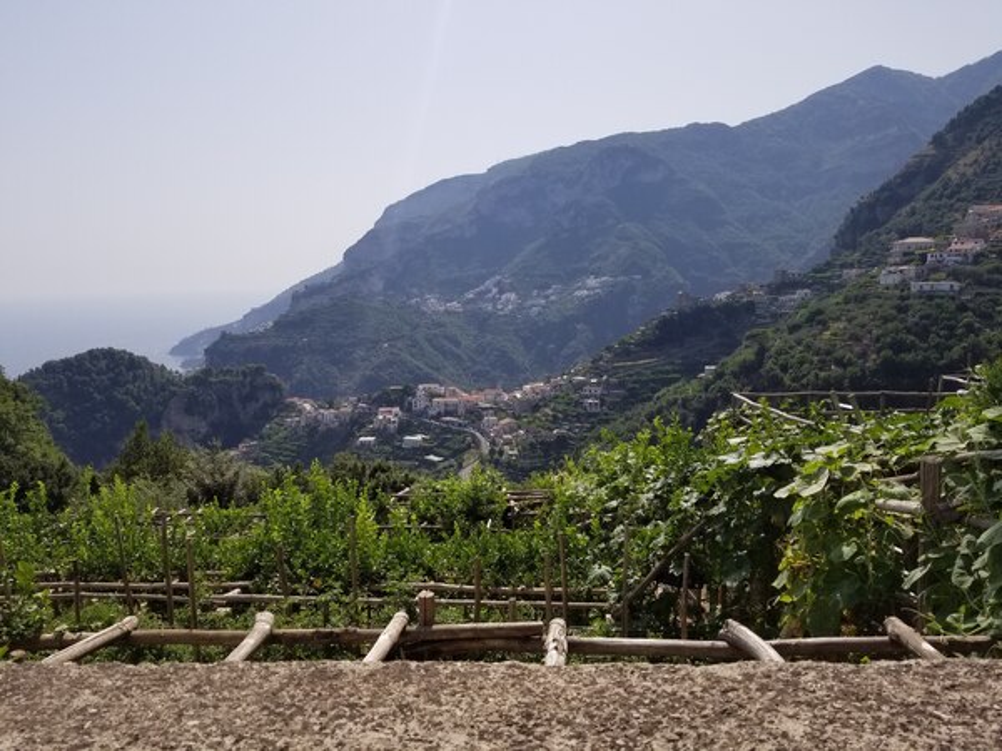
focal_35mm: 26
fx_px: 753
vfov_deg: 53.1
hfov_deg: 67.3
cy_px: 376
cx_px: 501
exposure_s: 1/4464
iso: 50
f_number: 1.7
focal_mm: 4.3
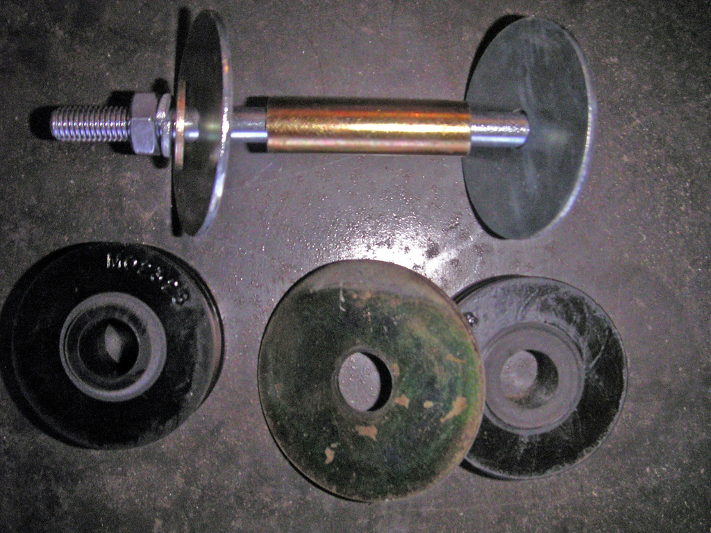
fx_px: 760
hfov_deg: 50.1
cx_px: 356
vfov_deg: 38.7
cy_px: 266
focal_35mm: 37
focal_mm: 5.7
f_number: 6.7
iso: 160
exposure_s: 1/45
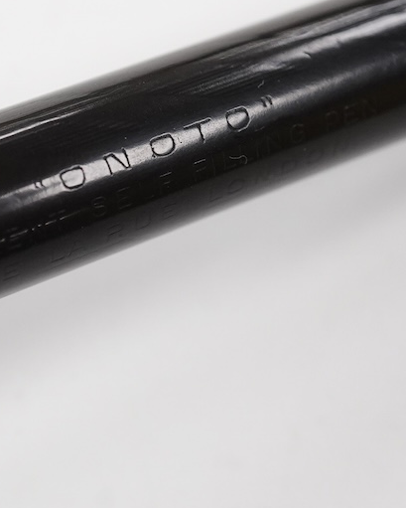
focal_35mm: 93
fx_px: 1396
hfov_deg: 16.4
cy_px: 219
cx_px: 67
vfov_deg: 20.6
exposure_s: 1/200
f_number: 10
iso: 2500
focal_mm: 30
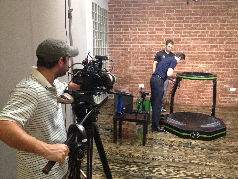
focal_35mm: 35
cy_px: 90
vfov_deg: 40.7
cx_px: 119
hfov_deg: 52.6
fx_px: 241
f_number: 2.4
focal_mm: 4.28
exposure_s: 1/20
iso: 250
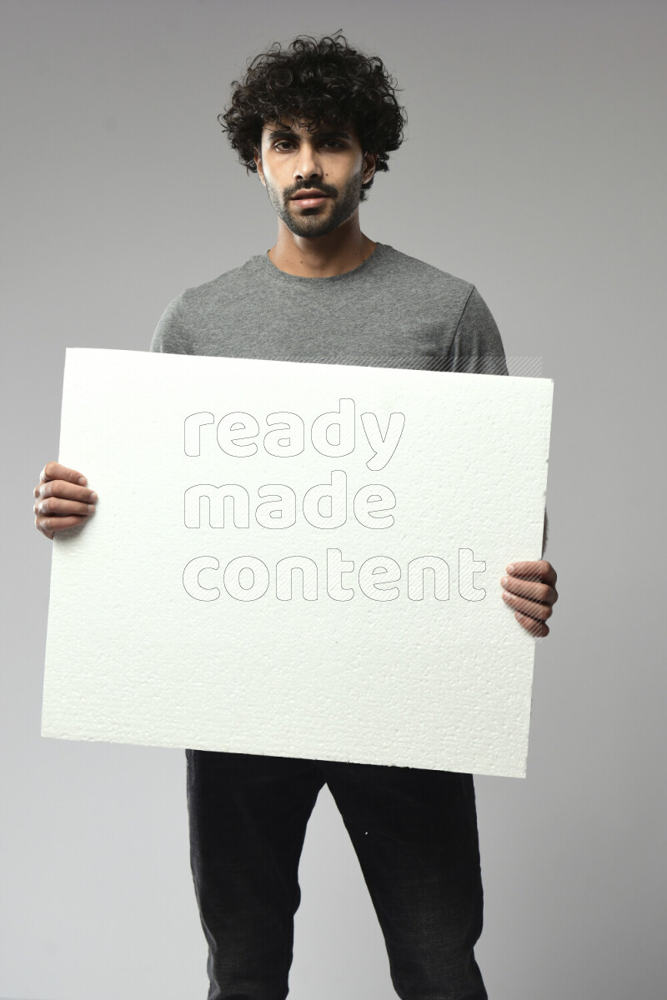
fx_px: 1445
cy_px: 500
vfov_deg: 38.2
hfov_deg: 26.0
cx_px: 334
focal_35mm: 52
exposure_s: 1/125
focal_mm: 52
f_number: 6.3
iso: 400
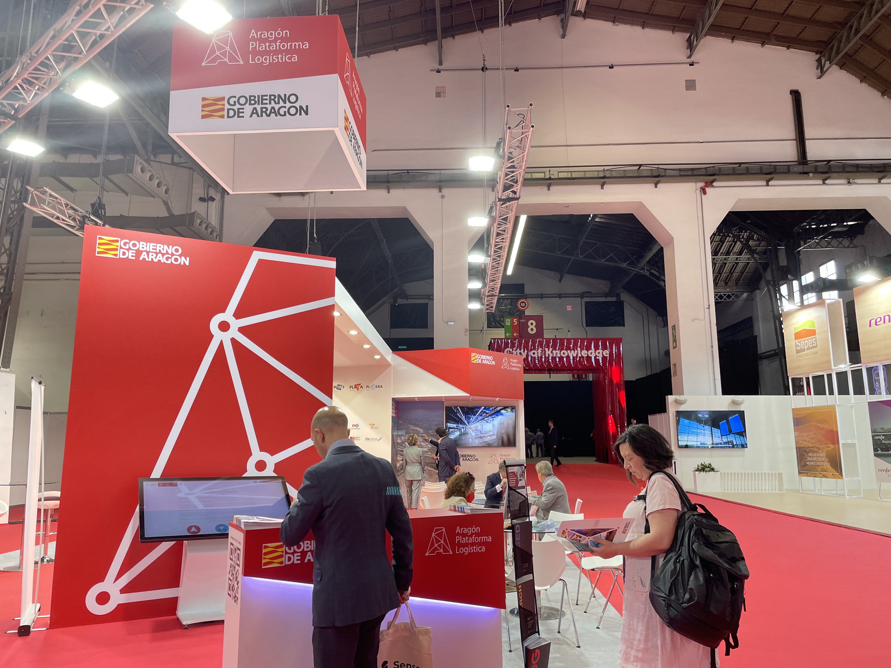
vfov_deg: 53.1
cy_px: 334
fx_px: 669
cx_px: 446
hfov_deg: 67.3
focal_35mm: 26
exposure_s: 1/100
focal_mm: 4.2
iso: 100
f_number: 1.6
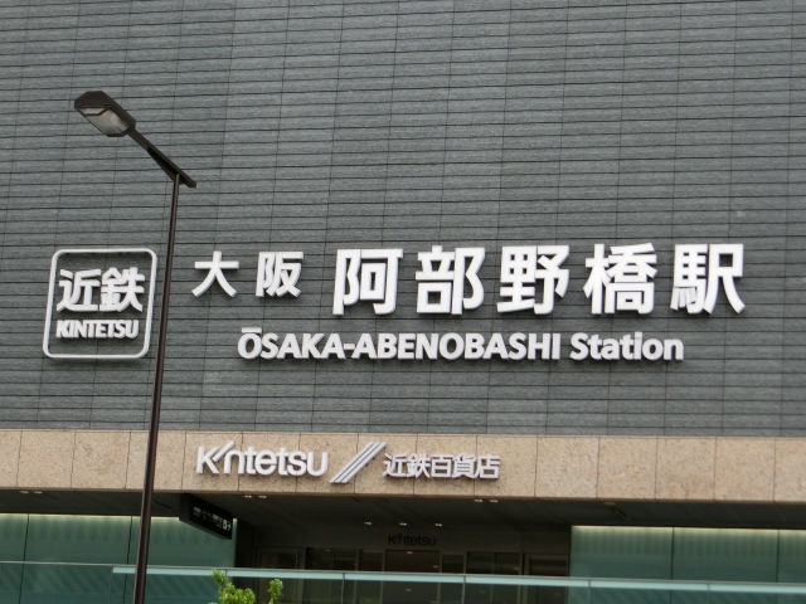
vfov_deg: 13.8
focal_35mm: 107
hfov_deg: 18.4
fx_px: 2491
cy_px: 302
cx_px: 403
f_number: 5.7
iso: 100
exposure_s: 1/125
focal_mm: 19.1
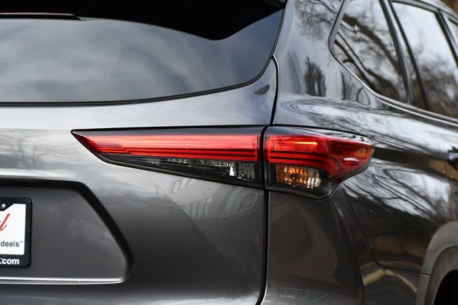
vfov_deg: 9.7
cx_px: 229
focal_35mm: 142
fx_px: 1806
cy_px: 152
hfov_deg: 14.5
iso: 200
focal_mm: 95
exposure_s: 1/250
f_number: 5.6
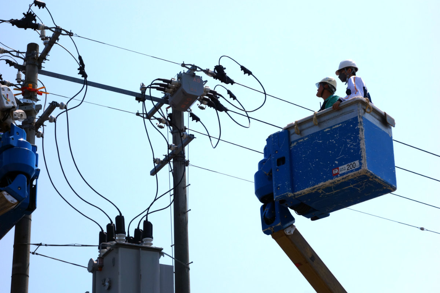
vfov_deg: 16.1
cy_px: 146
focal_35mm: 85
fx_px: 1039
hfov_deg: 23.9
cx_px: 220
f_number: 8
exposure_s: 1/800
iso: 125
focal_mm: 31.5
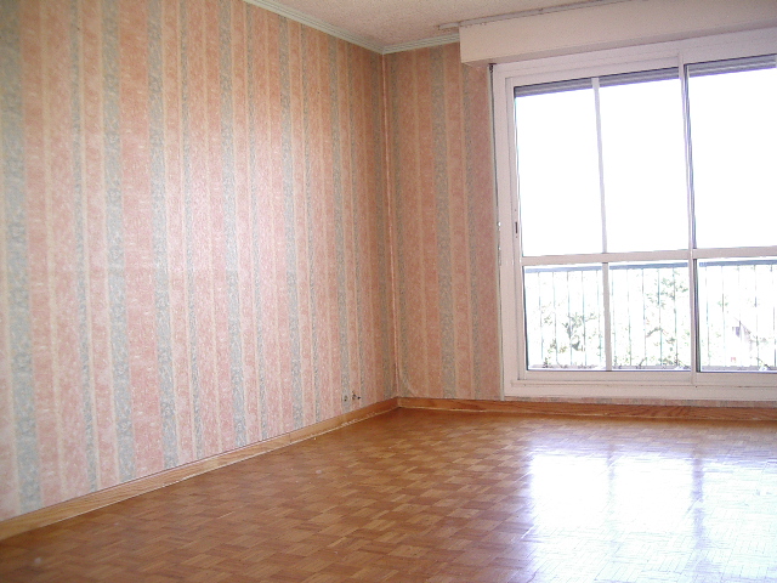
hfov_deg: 49.0
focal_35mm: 38
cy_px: 292
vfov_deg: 37.7
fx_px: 853
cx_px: 388
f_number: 2.6
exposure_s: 1/60
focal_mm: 5.8
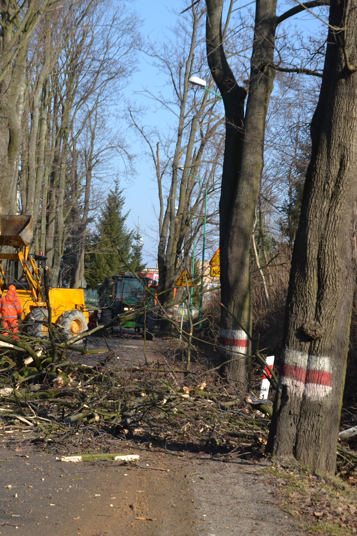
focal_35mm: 95
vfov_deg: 21.5
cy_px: 269
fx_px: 1413
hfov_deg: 14.2
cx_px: -3
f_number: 7.1
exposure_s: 1/200
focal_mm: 42
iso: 100
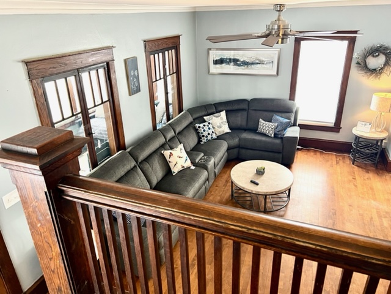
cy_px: 147
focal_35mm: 26
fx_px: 294
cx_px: 196
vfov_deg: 53.1
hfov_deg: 67.3
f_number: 1.5
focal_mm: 5.7
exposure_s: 1/60
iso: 200
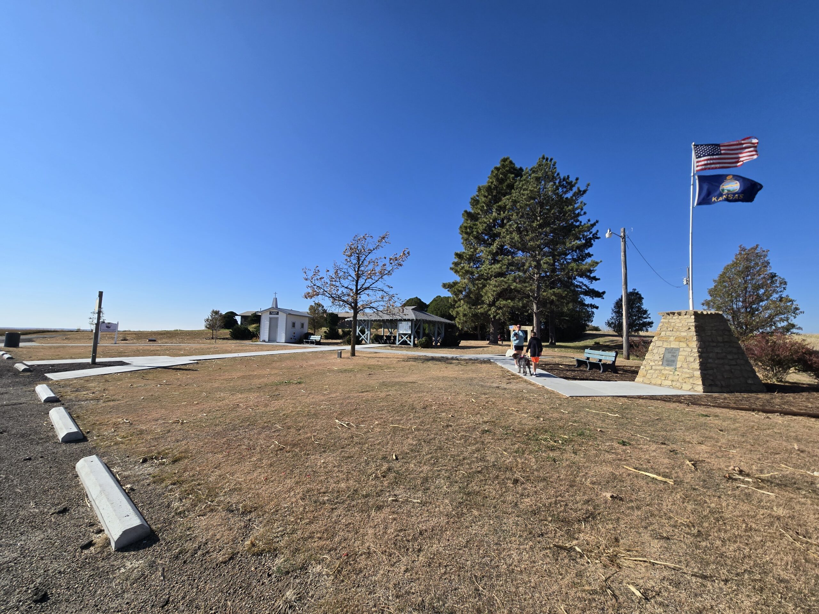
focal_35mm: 13
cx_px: 410
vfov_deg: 89.9
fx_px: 308
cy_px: 307
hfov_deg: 106.2
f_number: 2.2
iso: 50
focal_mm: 2.2
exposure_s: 1/2961
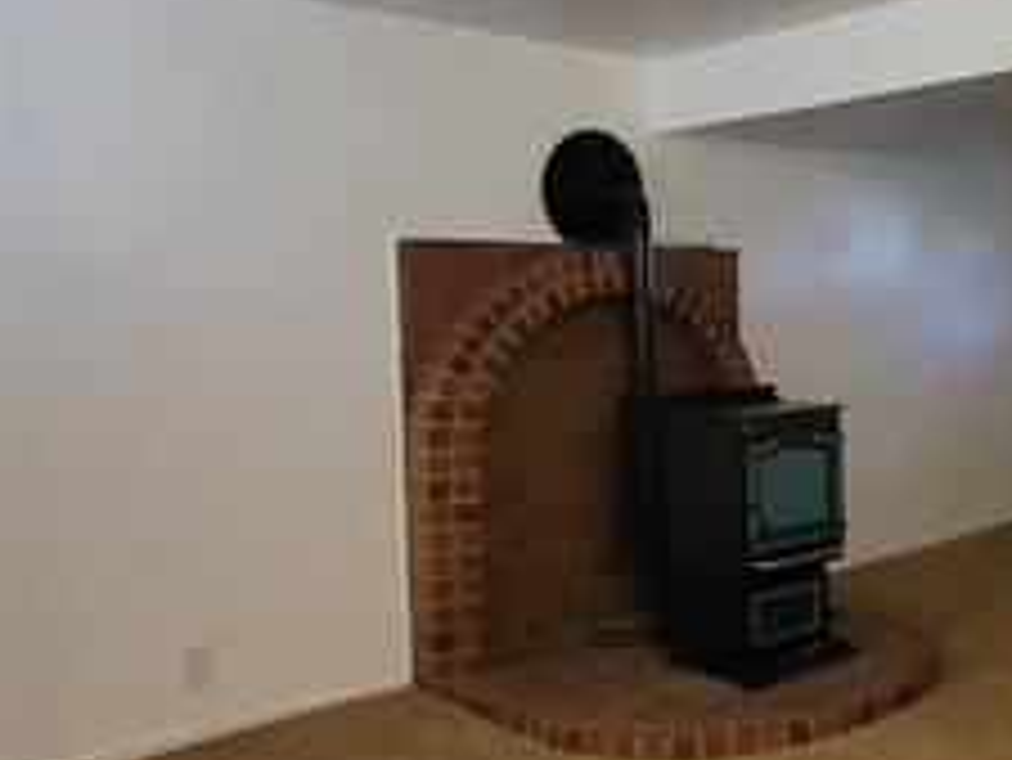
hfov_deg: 46.7
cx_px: 850
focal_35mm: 37
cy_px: 324
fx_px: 1082
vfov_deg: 38.6
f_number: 2.2
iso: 800
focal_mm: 2.2
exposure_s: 1/24
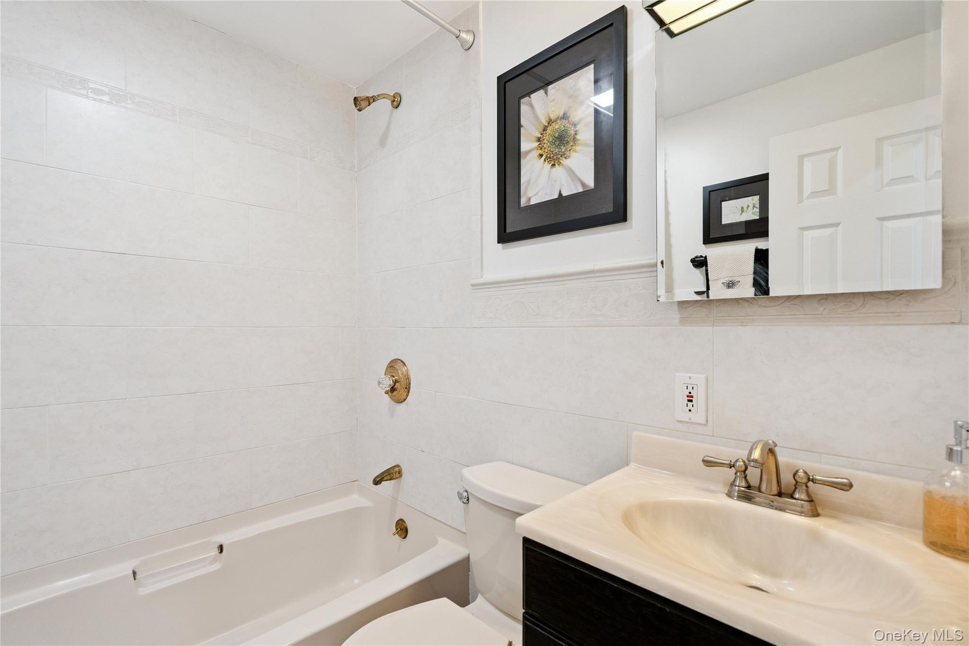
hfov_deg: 96.7
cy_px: 323
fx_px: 431
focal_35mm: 16
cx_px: 484
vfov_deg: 73.7
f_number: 5.6
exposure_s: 1/80
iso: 500
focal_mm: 16
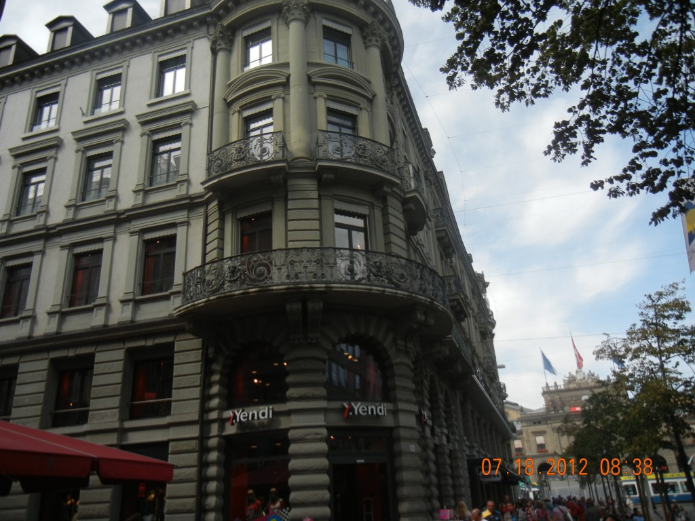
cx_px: 348
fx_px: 602
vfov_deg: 46.8
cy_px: 260
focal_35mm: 30
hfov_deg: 60.0
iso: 160
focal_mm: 5.4
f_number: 3.5
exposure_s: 1/1034
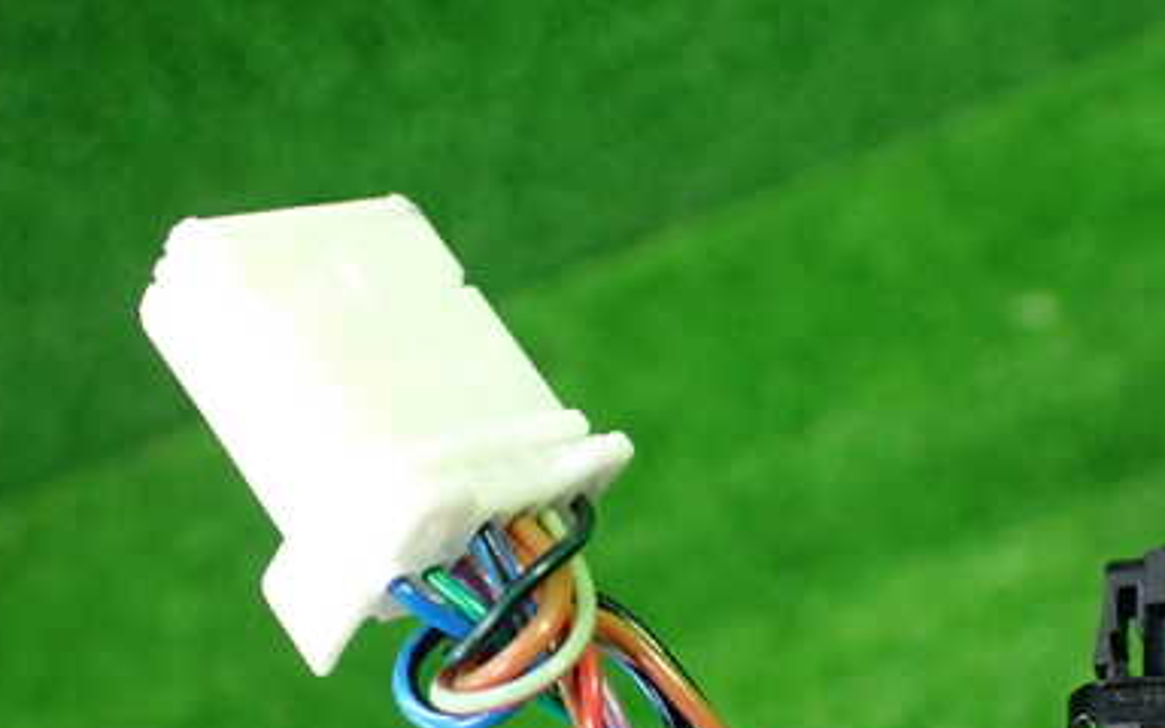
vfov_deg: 24.0
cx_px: 670
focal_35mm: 53
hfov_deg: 38.1
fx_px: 1683
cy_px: 607
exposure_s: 1/50
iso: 800
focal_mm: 5.79
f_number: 2.4
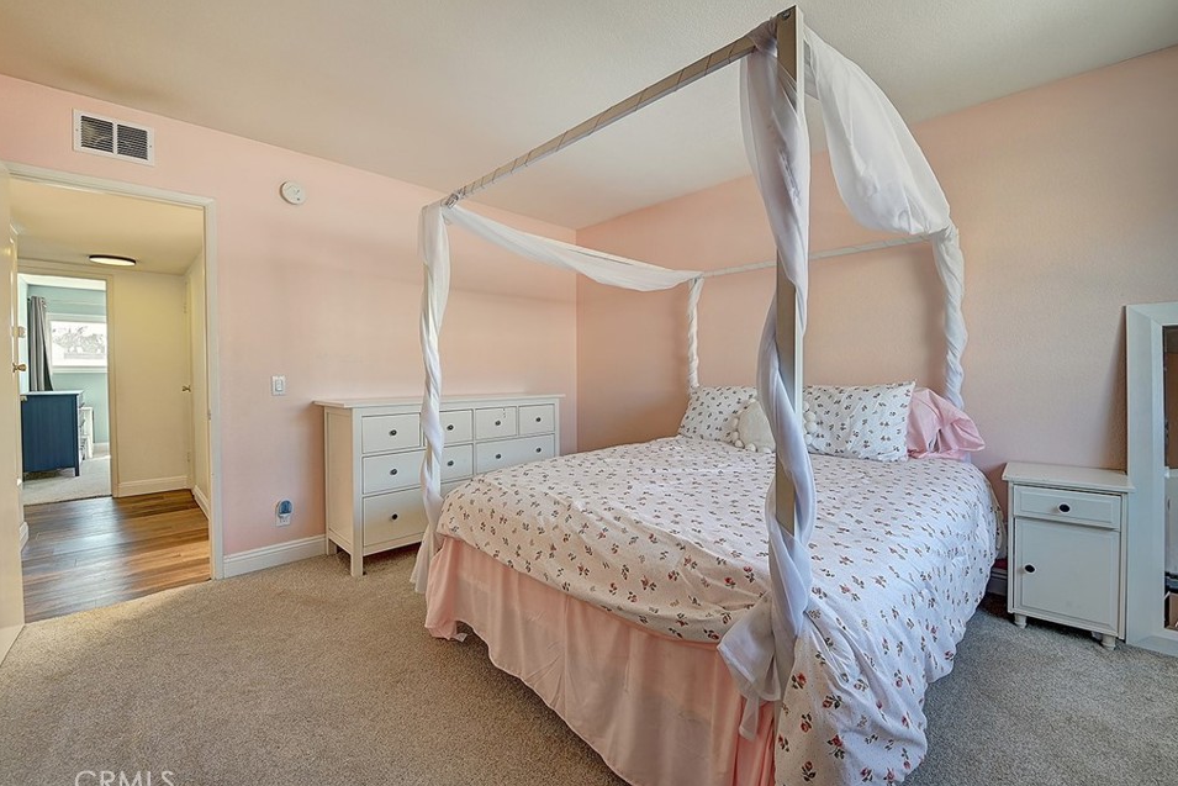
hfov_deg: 100.3
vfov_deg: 77.3
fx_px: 491
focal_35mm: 15
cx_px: 566
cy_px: 379
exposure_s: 1/10
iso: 250
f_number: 8
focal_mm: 14
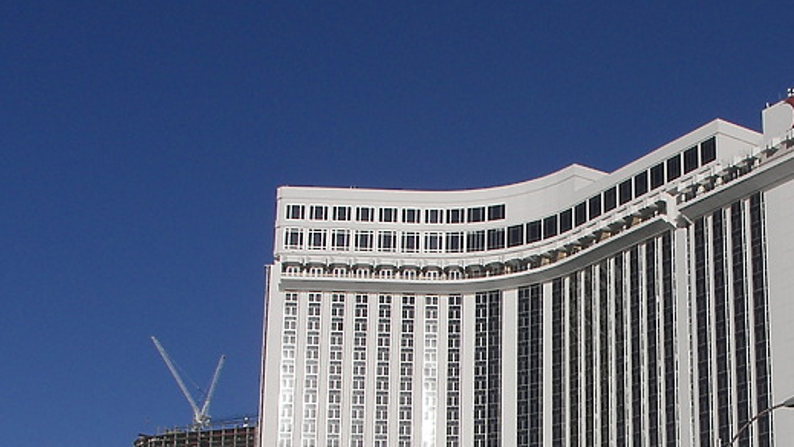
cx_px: 656
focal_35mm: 68
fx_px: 1432
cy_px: 377
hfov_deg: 30.1
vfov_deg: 17.5
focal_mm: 6
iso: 50
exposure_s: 1/640
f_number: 5.6
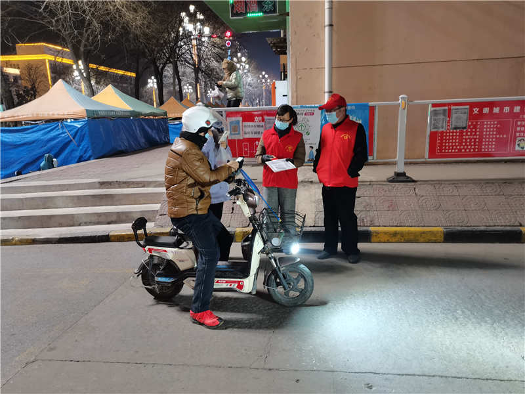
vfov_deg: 53.1
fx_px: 394
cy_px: 197
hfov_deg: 67.3
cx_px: 262
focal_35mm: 26
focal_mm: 5.58
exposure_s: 1/20
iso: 800
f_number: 1.8
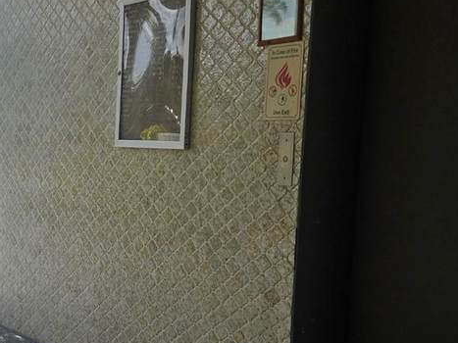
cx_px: 77
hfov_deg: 29.9
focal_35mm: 63
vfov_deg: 23.1
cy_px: 240
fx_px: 833
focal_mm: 5.4
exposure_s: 1/2969
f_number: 1.8
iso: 25
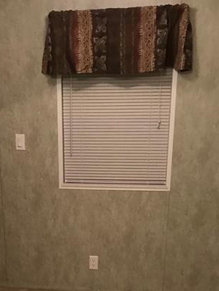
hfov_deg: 26.8
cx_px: 67
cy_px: 246
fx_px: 455
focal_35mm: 54
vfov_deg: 34.1
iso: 100
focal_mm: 3.99
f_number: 1.8
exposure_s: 1/11
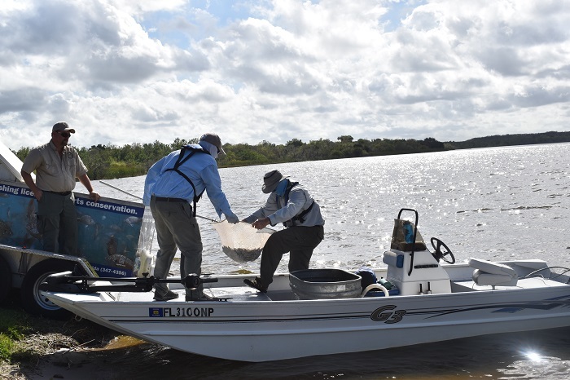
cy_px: 190
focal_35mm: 46
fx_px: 736
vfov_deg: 28.9
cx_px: 285
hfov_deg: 42.3
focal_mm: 31
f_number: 11
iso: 200
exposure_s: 1/500
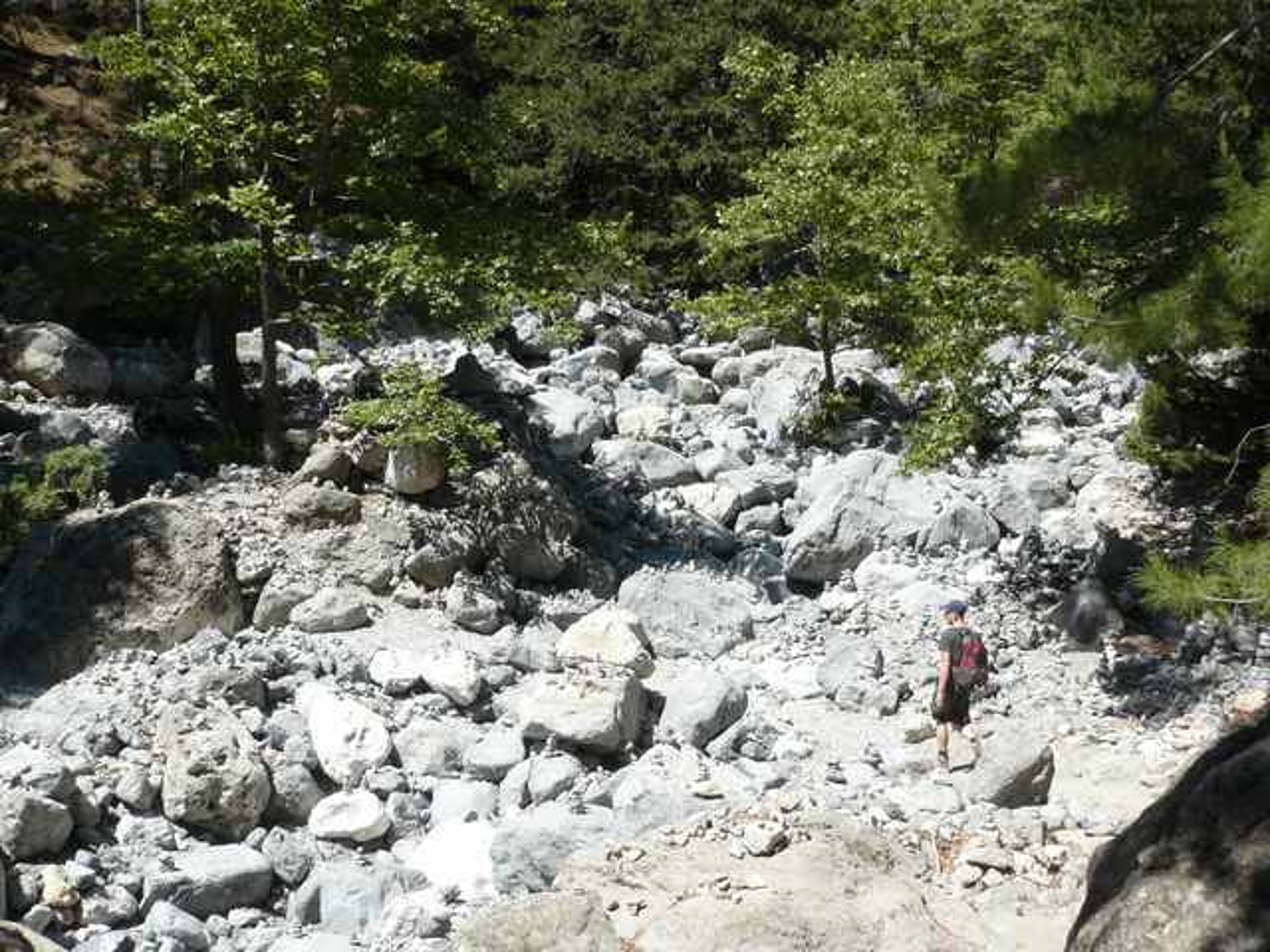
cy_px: 476
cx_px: 635
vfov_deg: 39.7
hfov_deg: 51.4
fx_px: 1321
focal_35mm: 36
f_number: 5.6
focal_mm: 6
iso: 100
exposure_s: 1/250
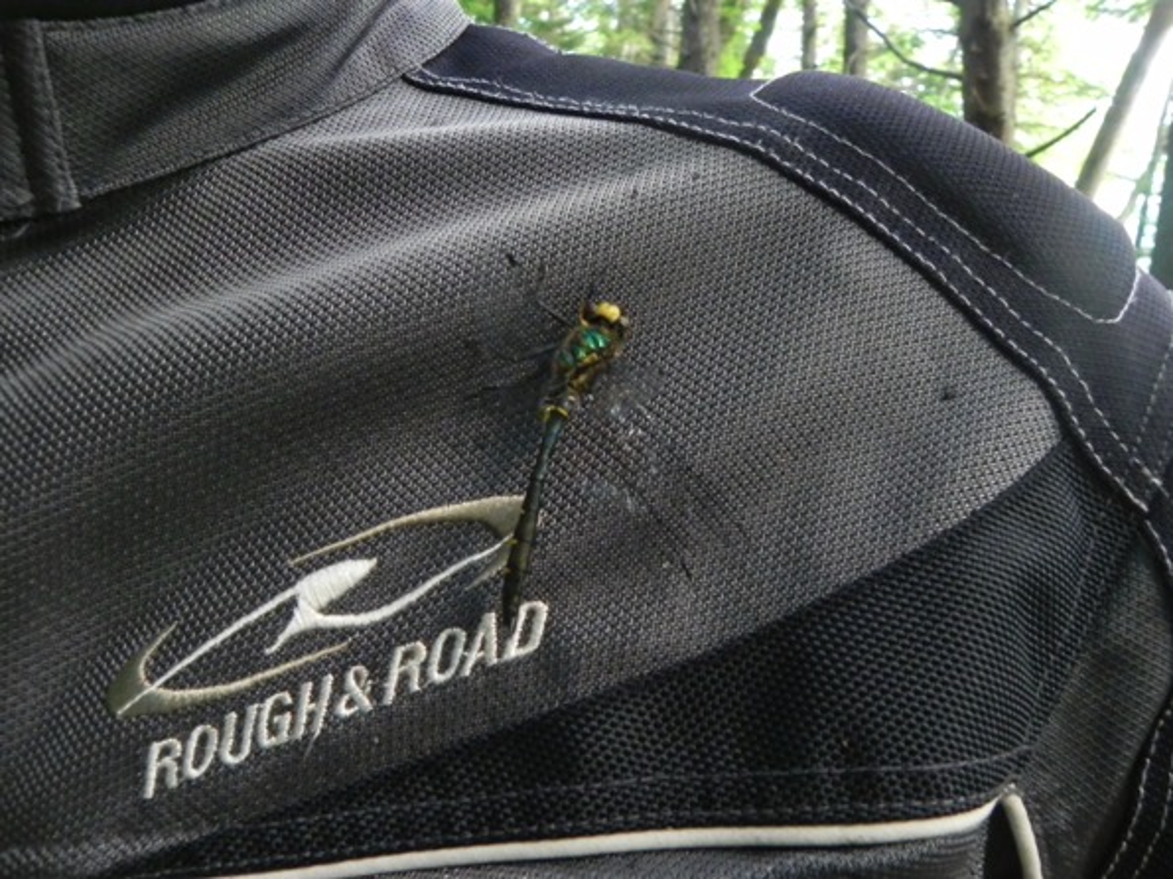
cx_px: 586
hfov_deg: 67.3
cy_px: 440
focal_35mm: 26
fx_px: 881
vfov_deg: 53.0
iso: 160
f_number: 3.5
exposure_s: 1/21.7
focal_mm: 4.6
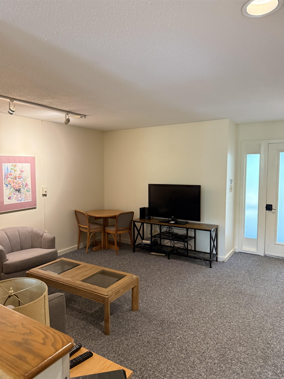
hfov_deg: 56.8
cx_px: 142
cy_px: 190
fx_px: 263
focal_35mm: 24
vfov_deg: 71.6
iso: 800
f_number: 1.78
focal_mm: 6.76
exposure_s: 1/60
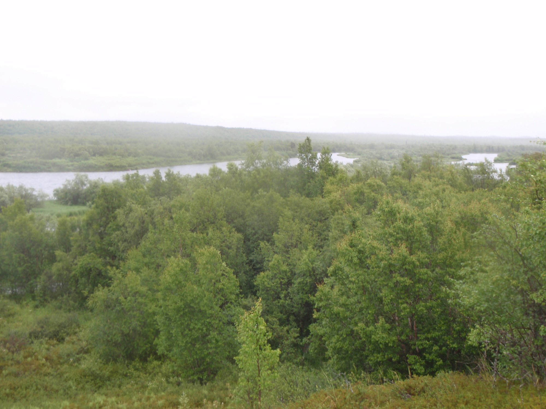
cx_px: 273
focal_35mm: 36
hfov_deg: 51.4
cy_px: 204
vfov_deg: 39.7
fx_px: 568
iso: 64
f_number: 4.1
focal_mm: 6.53
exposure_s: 1/40
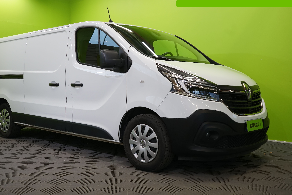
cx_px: 128
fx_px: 324
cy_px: 88
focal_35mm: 40
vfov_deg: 33.4
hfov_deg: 48.4
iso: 500
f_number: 5.6
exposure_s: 1/50
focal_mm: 31
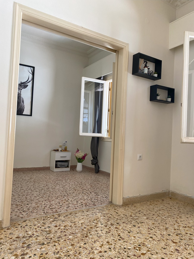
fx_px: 194
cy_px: 130
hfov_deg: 53.1
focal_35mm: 26
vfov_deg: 67.3
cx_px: 97
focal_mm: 4.25
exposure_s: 1/99
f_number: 1.8
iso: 125
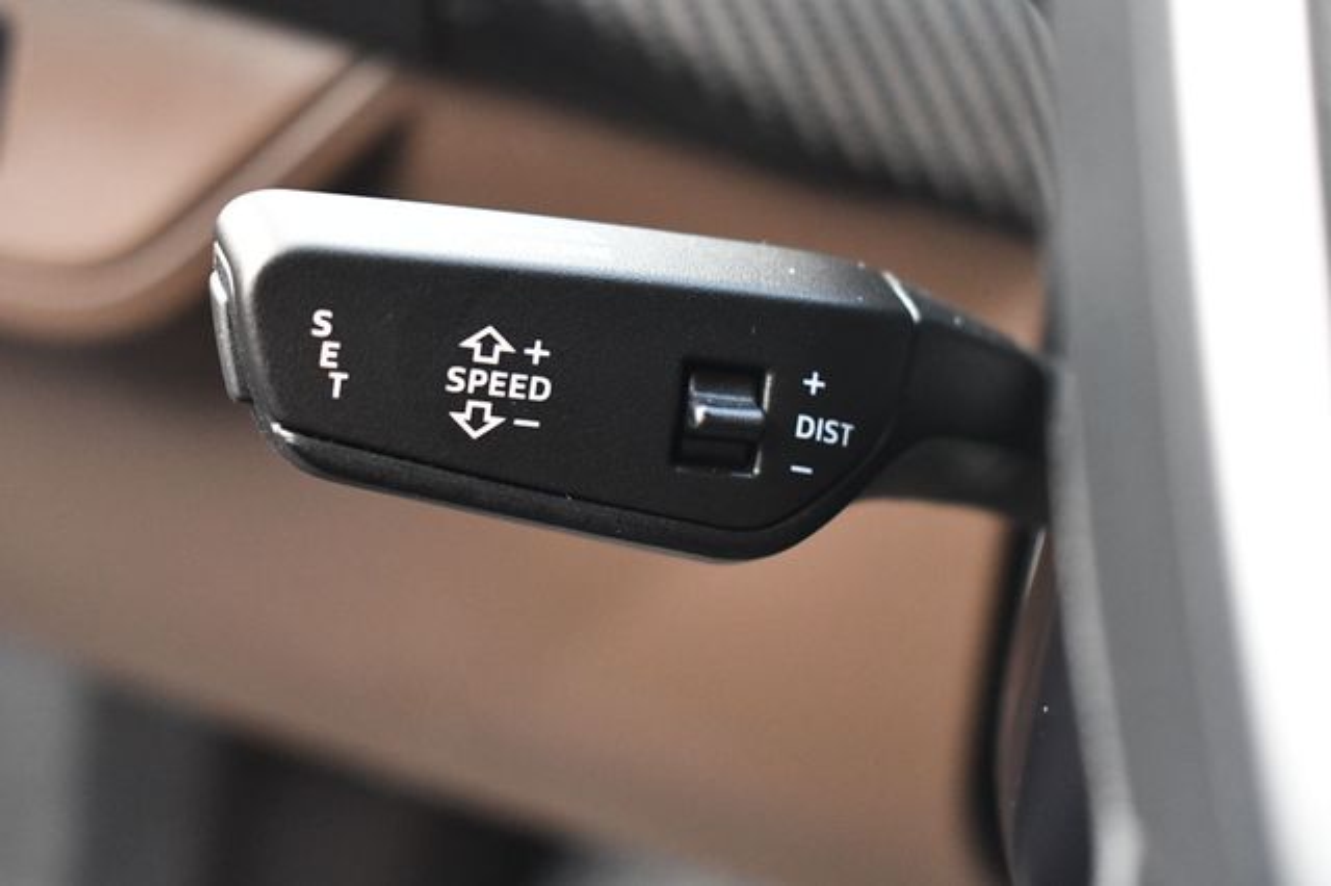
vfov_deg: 21.5
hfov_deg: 31.9
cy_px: 443
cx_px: 666
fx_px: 2328
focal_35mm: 63
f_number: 5
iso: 3200
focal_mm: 42
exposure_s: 1/60
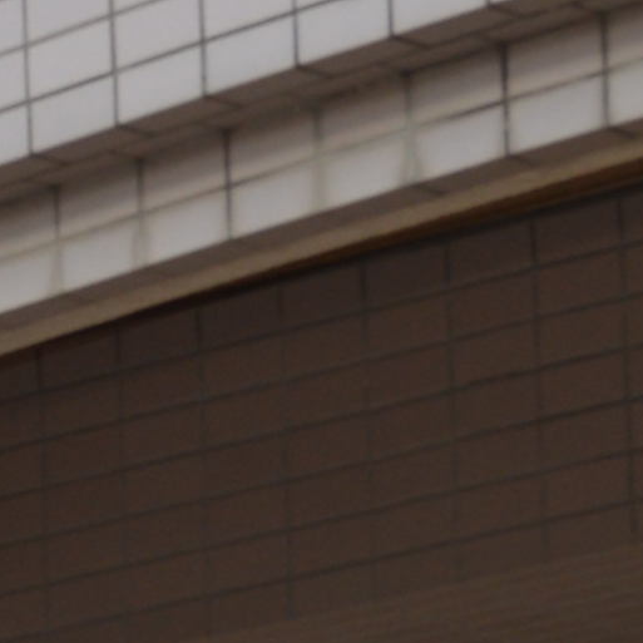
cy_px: 1623
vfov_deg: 4.4
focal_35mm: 388
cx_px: -1545
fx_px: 8154
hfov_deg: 4.3
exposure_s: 1/125
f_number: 8
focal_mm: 26
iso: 100
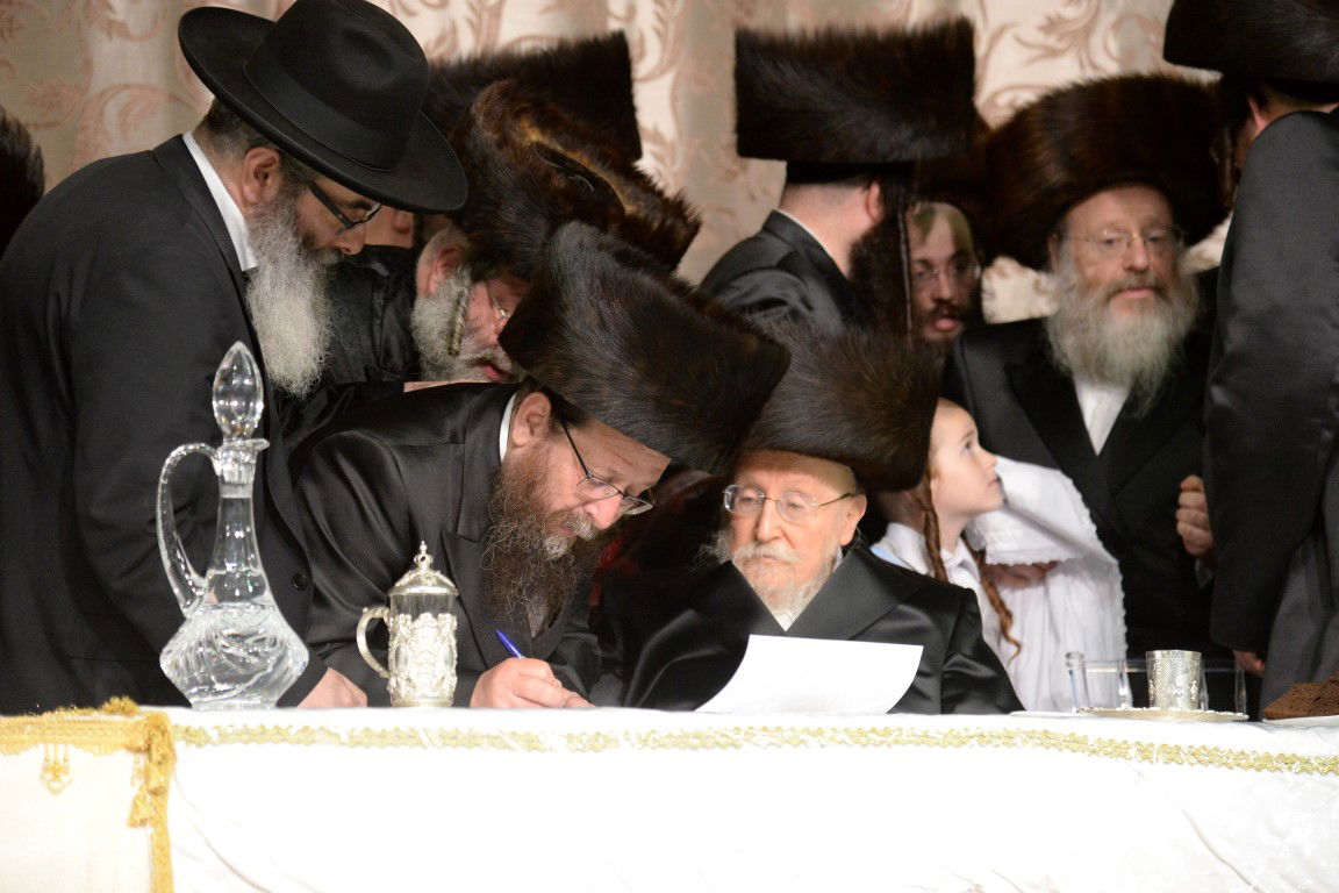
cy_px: 446
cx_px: 670
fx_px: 4463
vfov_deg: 11.4
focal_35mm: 120
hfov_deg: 17.1
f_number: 4
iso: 5000
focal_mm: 120
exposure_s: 1/200
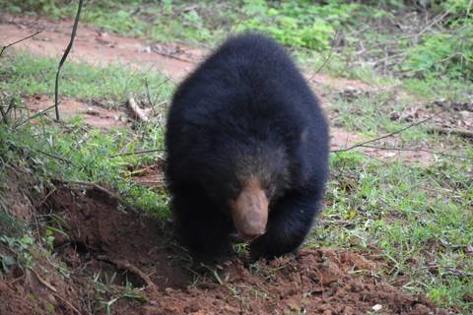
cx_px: 236
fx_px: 3153
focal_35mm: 240
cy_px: 158
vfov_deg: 5.7
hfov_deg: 8.6
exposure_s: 1/500
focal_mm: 160
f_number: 5
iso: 2800
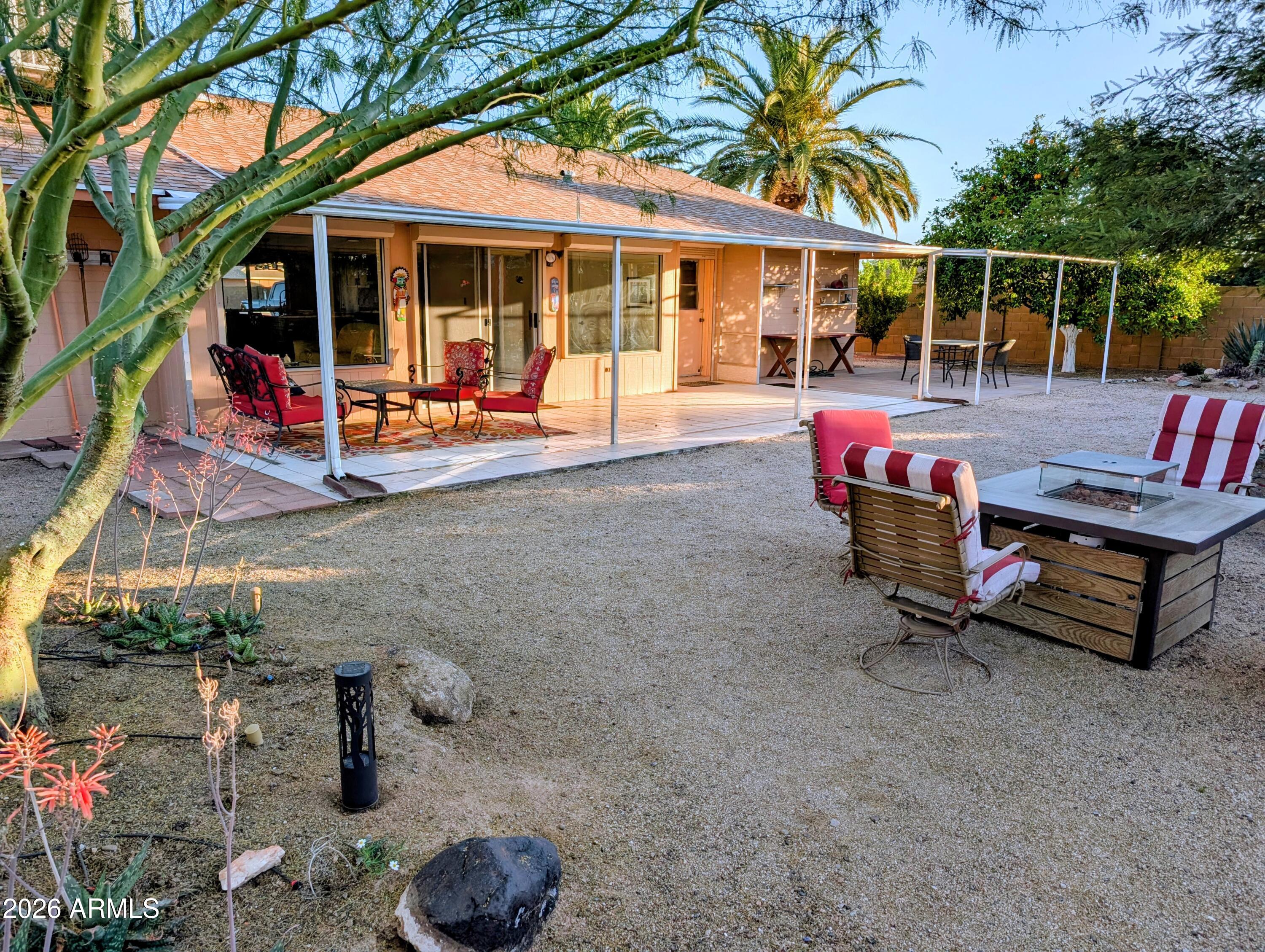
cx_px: 632
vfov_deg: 56.9
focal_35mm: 24
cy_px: 476
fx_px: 878
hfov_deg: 71.5
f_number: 1.68
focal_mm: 6.9
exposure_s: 1/561
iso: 22
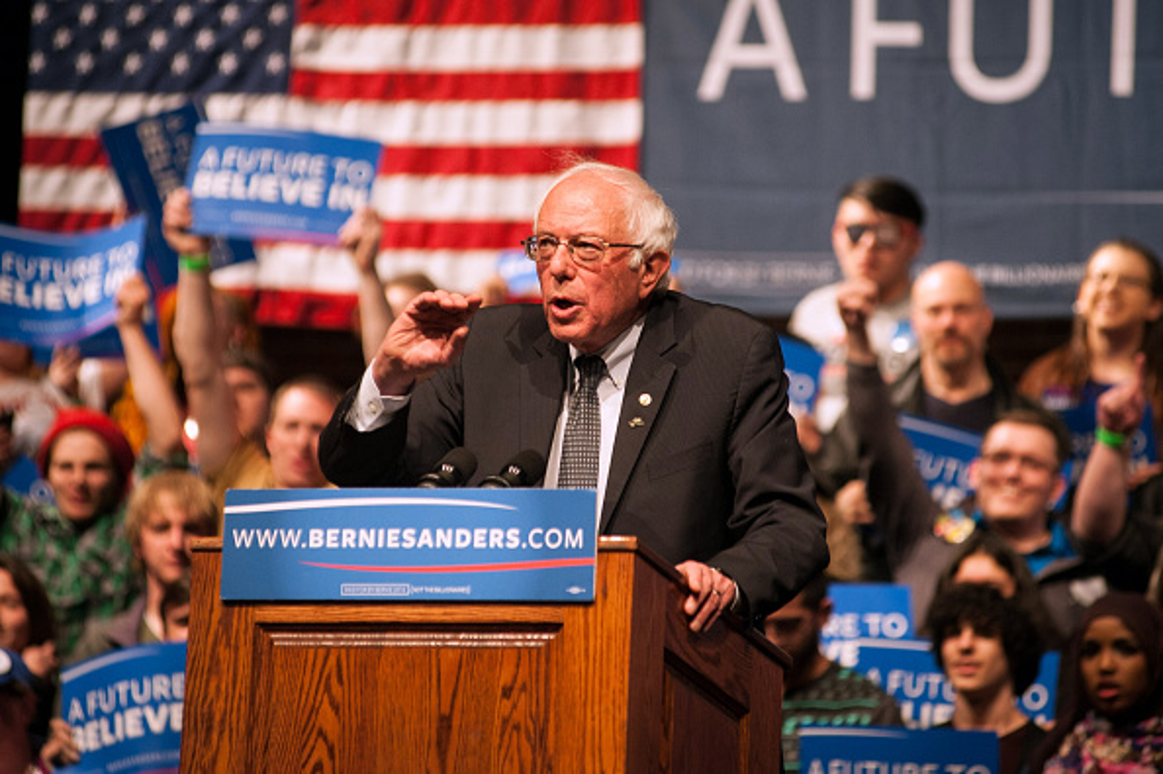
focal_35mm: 200
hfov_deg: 10.3
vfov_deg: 6.9
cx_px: 582
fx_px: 6456
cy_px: 387
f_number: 3.5
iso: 1600
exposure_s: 1/320
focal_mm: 200
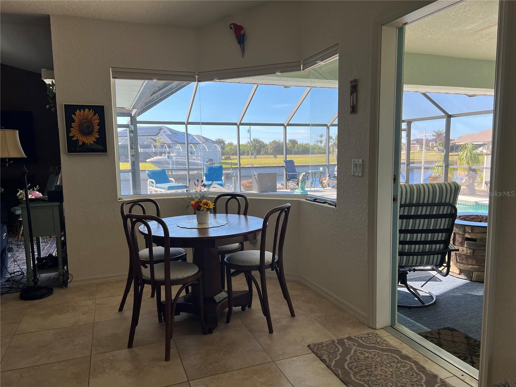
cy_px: 194
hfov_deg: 67.3
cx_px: 258
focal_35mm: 26
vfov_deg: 53.1
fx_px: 388
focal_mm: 5.7
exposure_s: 1/427
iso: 50
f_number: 1.5
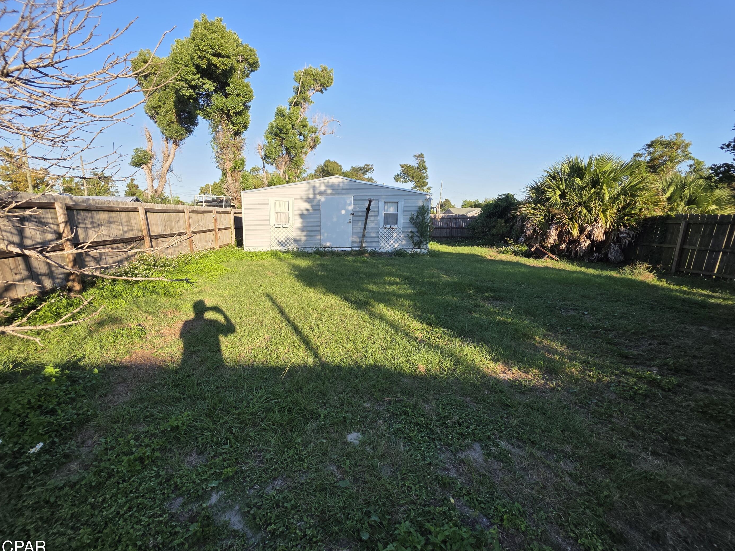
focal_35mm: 14
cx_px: 342
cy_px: 277
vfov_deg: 85.7
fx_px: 297
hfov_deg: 101.9
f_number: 1.9
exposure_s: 1/950
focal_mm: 2.2
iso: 40
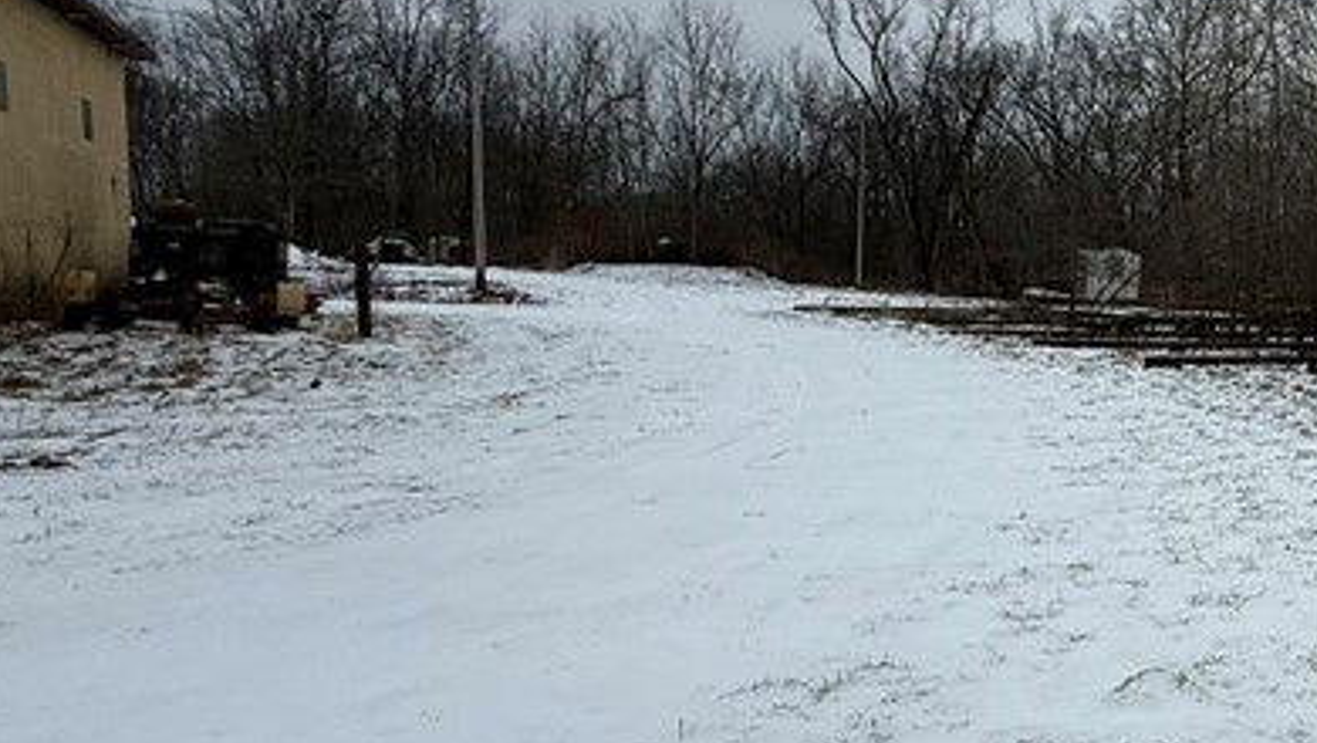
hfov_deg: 40.2
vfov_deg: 29.8
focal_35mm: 40
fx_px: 1398
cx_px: 1469
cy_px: 382
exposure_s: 1/876
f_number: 2.2
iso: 50
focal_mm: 2.22
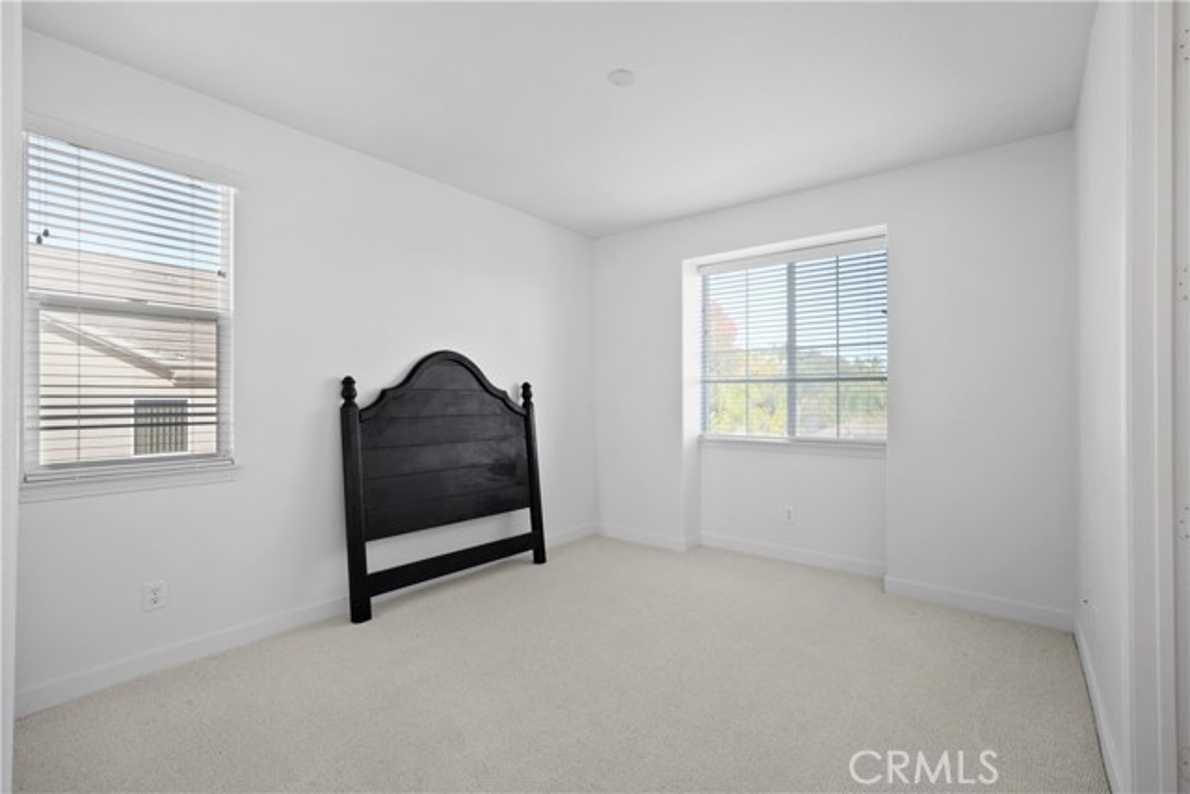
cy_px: 397
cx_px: 595
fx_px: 529
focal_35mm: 16
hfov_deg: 96.7
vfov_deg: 73.8
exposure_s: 1/15
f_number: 4
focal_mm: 16
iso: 320
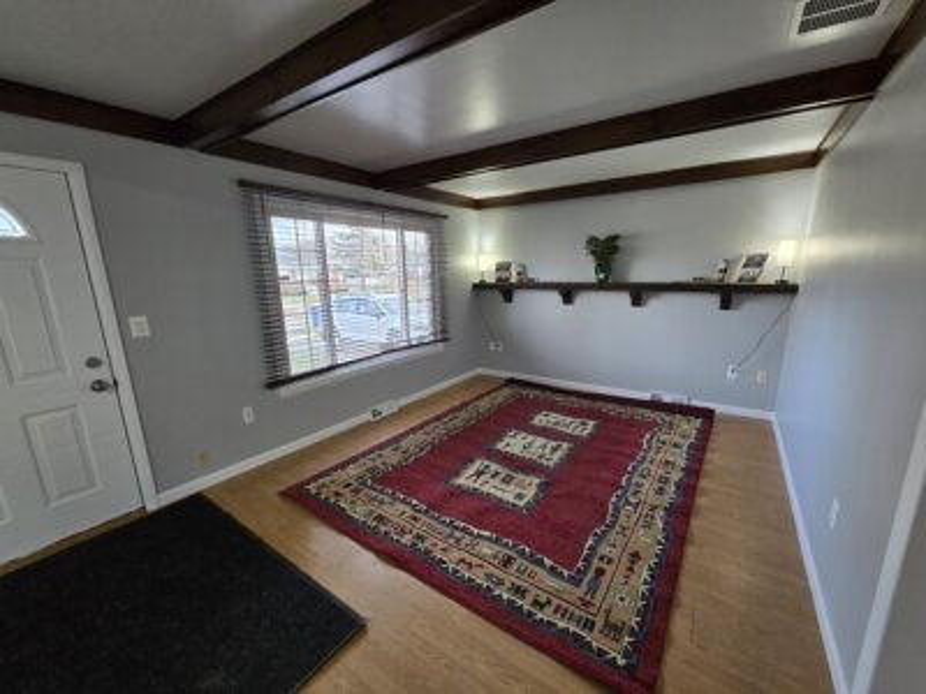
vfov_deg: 89.9
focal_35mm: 13
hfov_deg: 106.2
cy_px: 347
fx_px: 348
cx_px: 463
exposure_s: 1/60
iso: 250
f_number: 2.2
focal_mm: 2.2
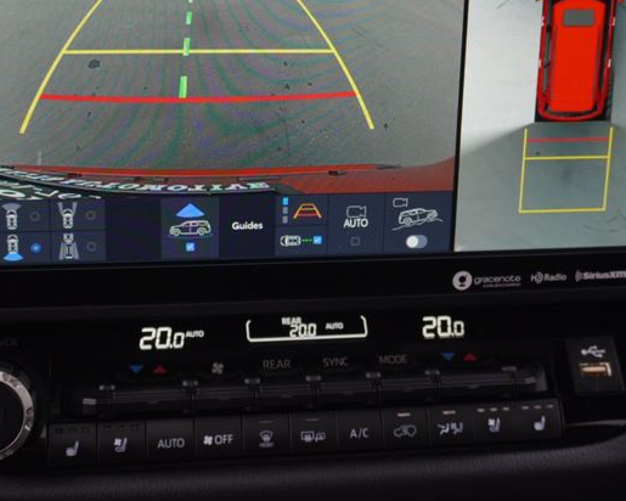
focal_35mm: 56
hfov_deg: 33.5
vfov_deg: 26.8
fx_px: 1038
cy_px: 125
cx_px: 269
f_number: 4
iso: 200
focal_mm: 20
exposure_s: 1/60
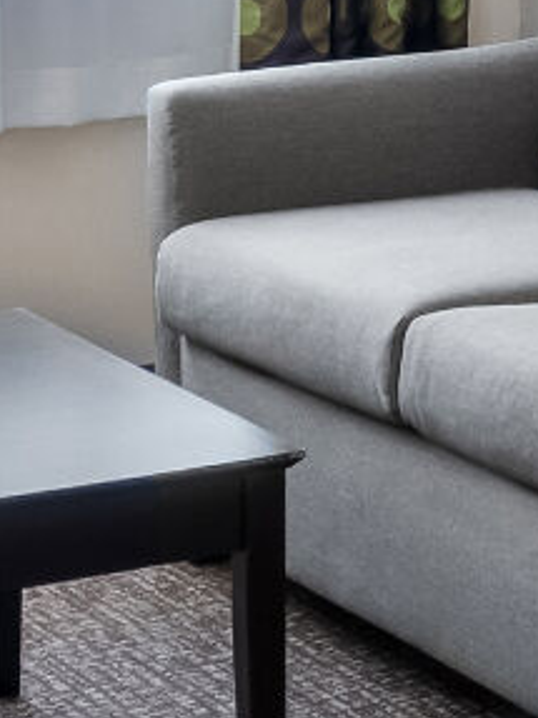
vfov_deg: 11.7
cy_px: -370
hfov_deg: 8.8
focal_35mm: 161
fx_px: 3339
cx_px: 1003
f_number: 9
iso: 200
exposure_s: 4
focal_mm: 16
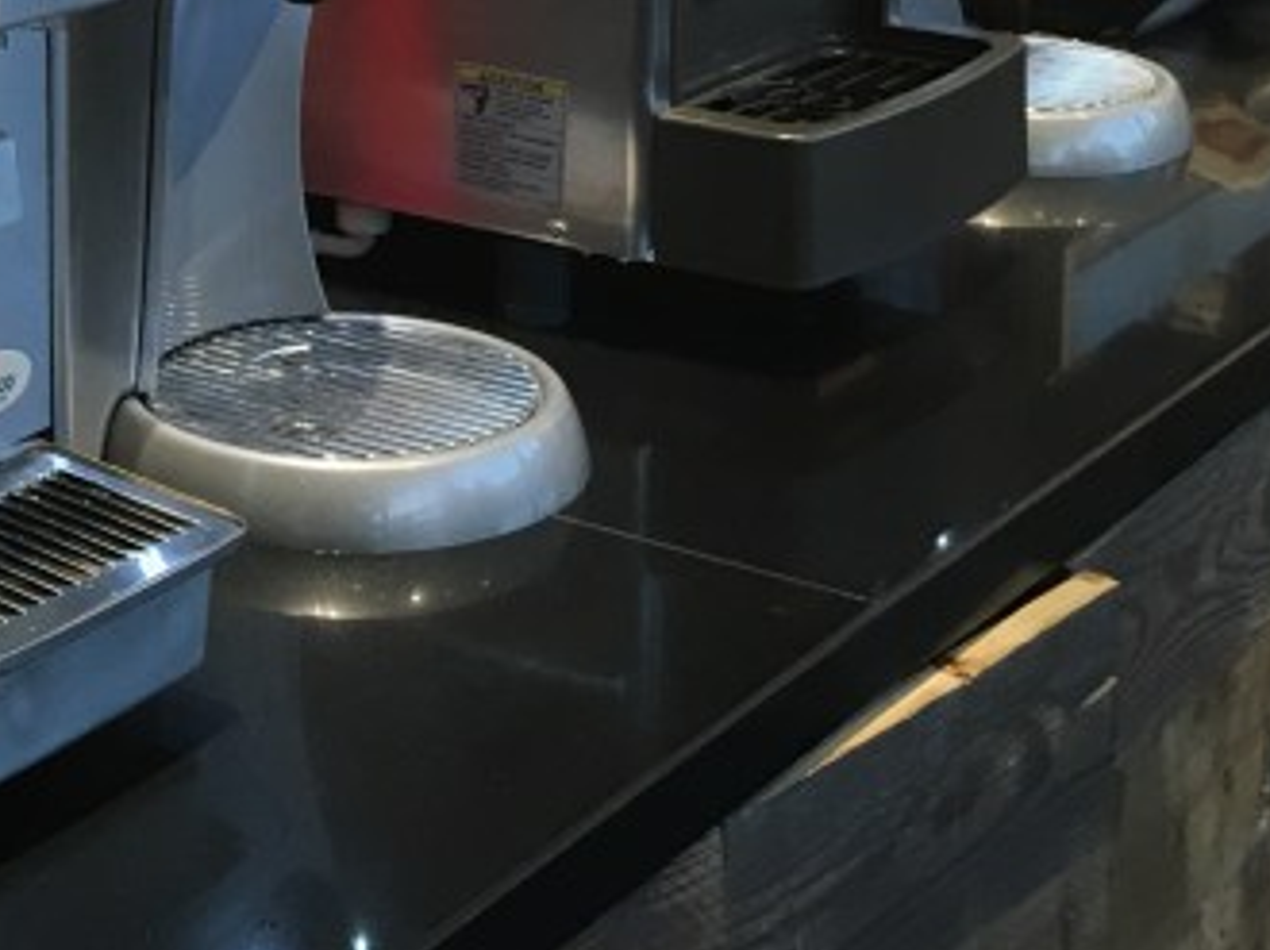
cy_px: -373
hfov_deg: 19.5
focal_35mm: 90
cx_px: -531
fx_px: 3300
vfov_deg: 15.4
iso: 50
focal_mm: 4.15
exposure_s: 1/33
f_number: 2.2
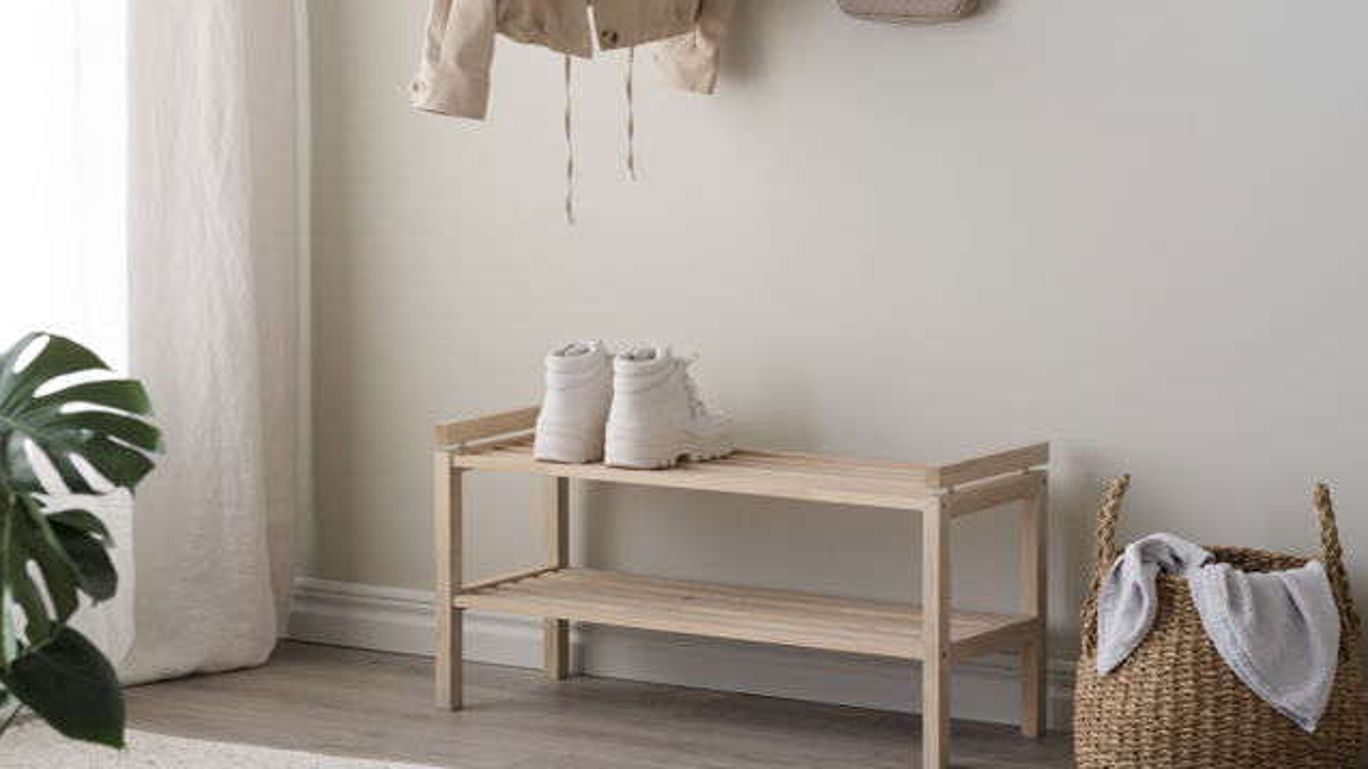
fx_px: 4860
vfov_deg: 9.0
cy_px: 45
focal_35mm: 134
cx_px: 684
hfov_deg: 16.0
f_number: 3.5
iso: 125
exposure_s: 1/4
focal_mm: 85
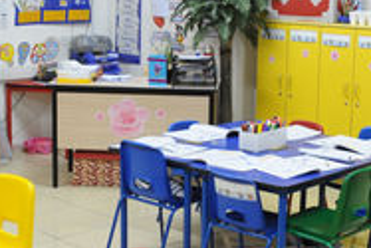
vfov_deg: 16.7
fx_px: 846
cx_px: 139
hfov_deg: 24.7
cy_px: 115
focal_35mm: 82
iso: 1250
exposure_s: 1/100
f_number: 2.8
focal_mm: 24
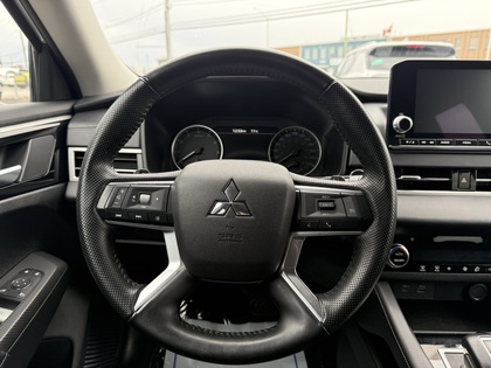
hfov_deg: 71.6
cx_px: 246
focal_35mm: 24
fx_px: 340
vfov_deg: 56.8
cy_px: 184
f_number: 1.78
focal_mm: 6.76
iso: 200
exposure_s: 1/121
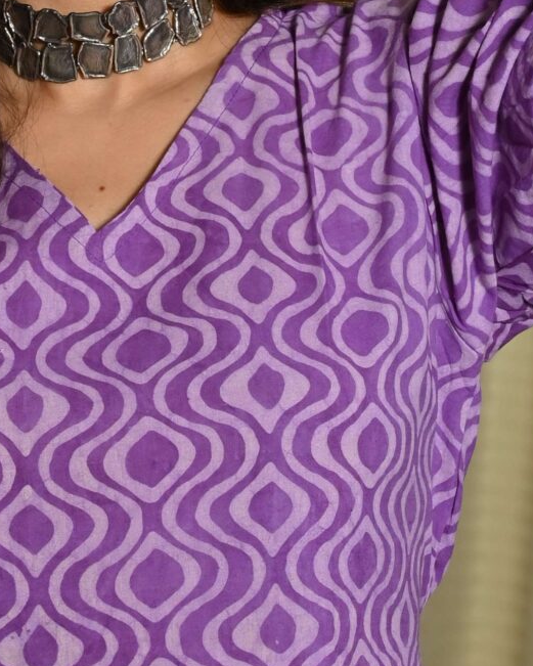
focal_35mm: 258
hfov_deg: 6.0
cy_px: 180
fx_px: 5086
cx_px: 125
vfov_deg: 7.5
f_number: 8
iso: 640
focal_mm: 70
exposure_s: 1/160
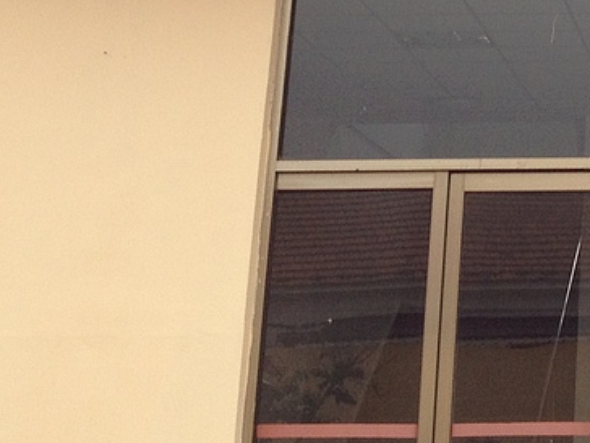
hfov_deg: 15.1
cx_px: 827
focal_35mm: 123
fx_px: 2096
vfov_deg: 11.5
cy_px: -260
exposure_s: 1/690
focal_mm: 4.28
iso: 50
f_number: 2.4
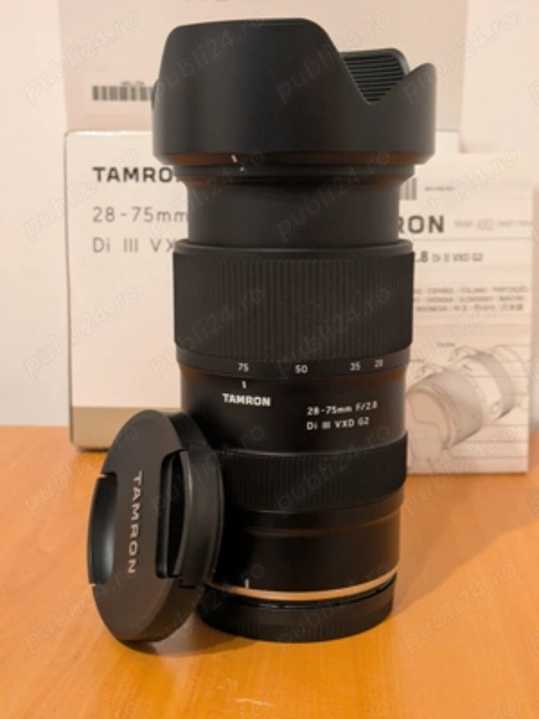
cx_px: 270
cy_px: 360
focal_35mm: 51
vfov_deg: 37.5
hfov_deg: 28.6
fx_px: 1059
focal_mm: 5.43
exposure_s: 1/25
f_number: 1.89
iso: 508
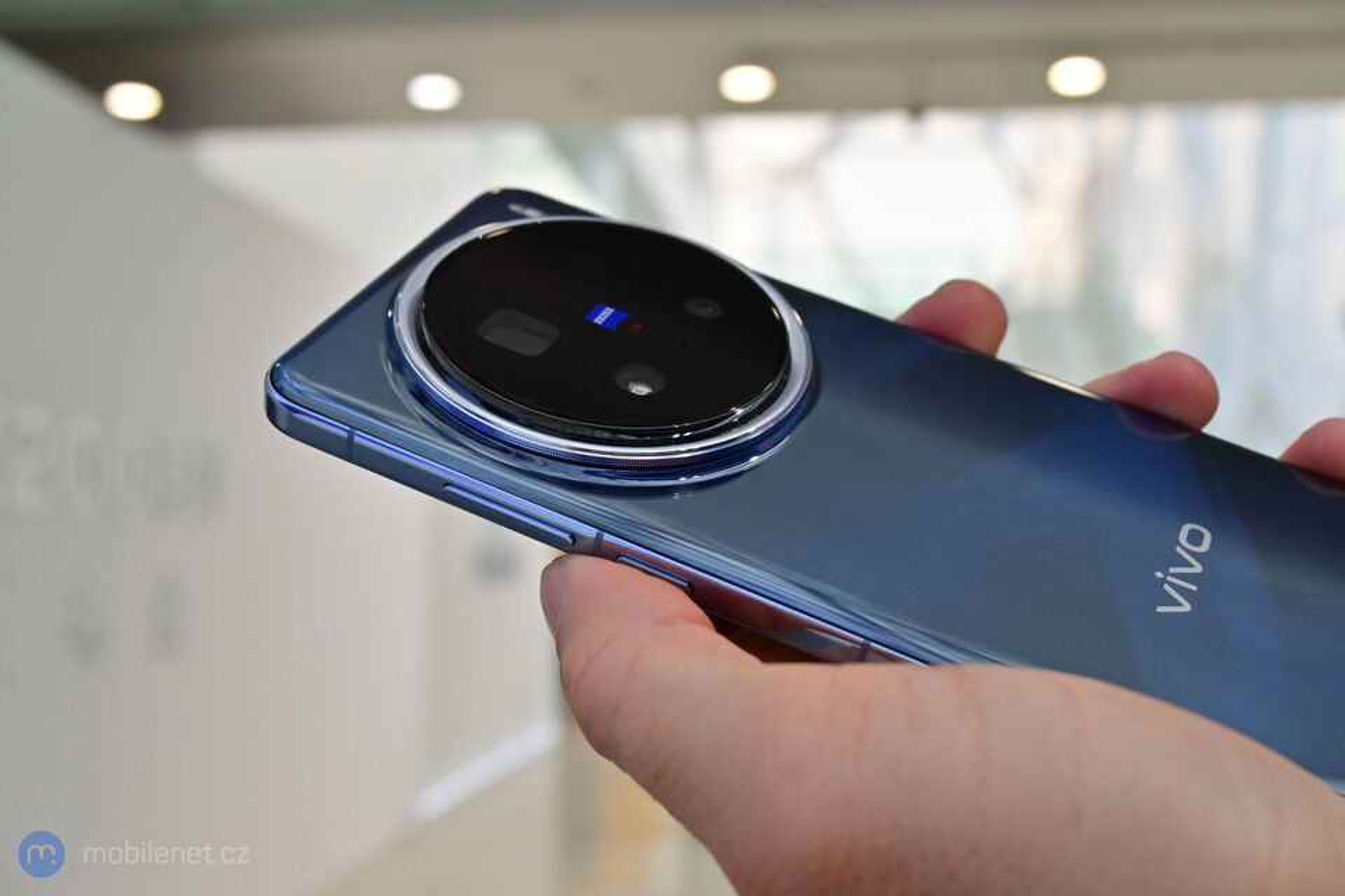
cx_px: 672
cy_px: 448
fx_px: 1569
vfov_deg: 31.9
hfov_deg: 46.4
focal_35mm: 42
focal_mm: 28
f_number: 6.3
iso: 320
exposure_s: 1/160
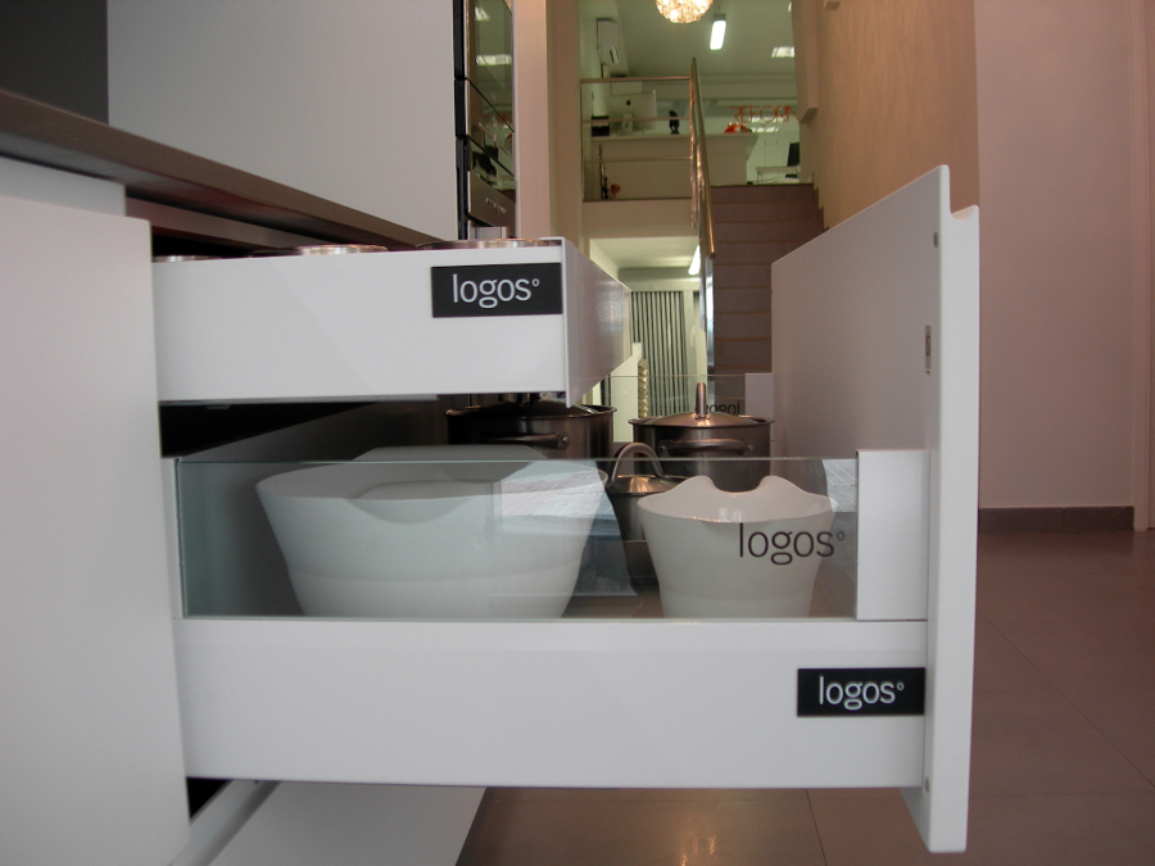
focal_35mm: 38
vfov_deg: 37.7
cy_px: 433
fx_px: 1268
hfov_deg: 49.0
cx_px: 578
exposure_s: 1/21.3
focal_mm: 7.8
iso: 50
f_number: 2.8
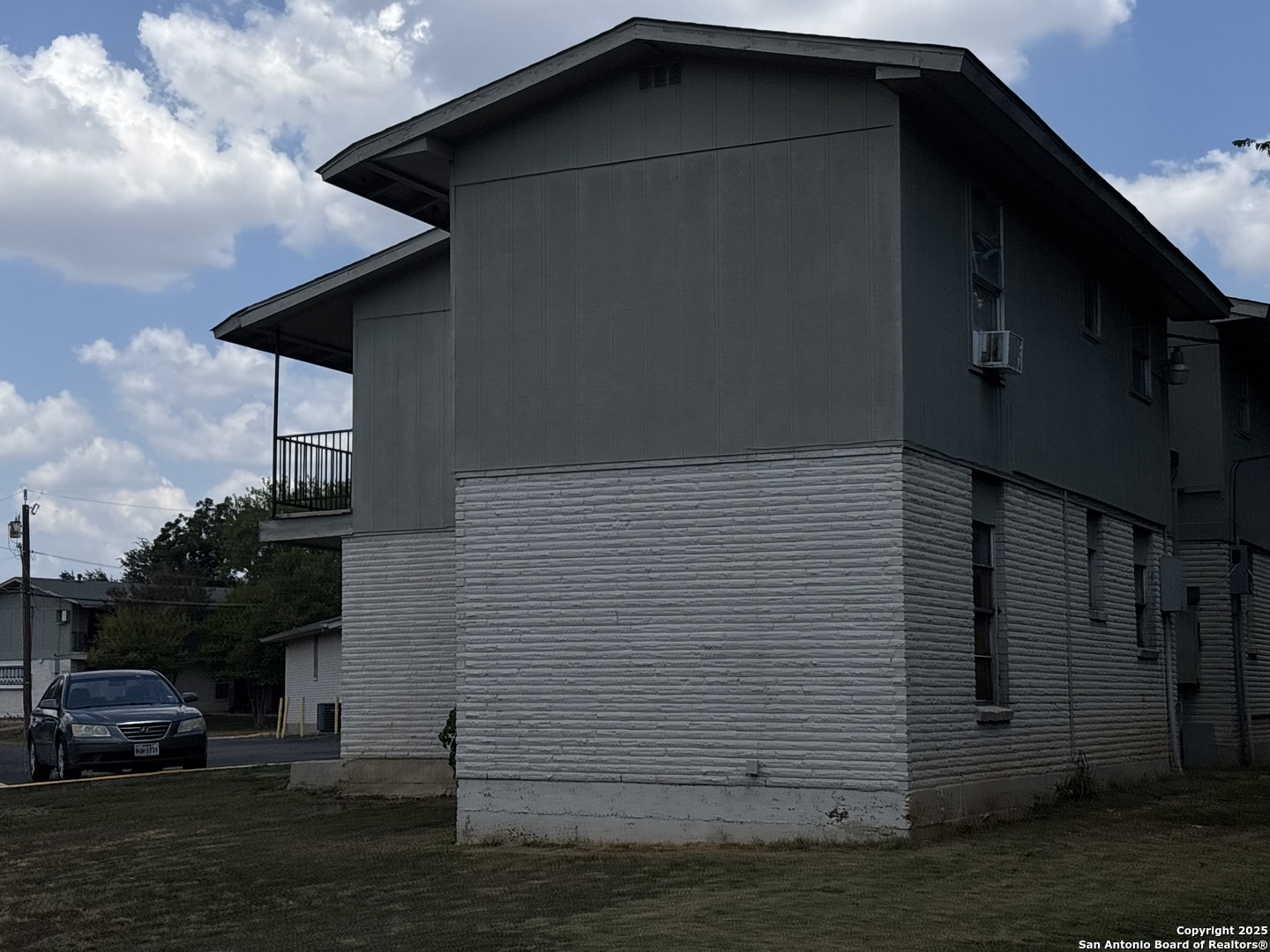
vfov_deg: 28.0
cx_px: 635
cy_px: 476
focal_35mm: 52
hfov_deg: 36.8
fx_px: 1908
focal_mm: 5.96
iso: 40
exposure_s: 1/6711
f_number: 1.6
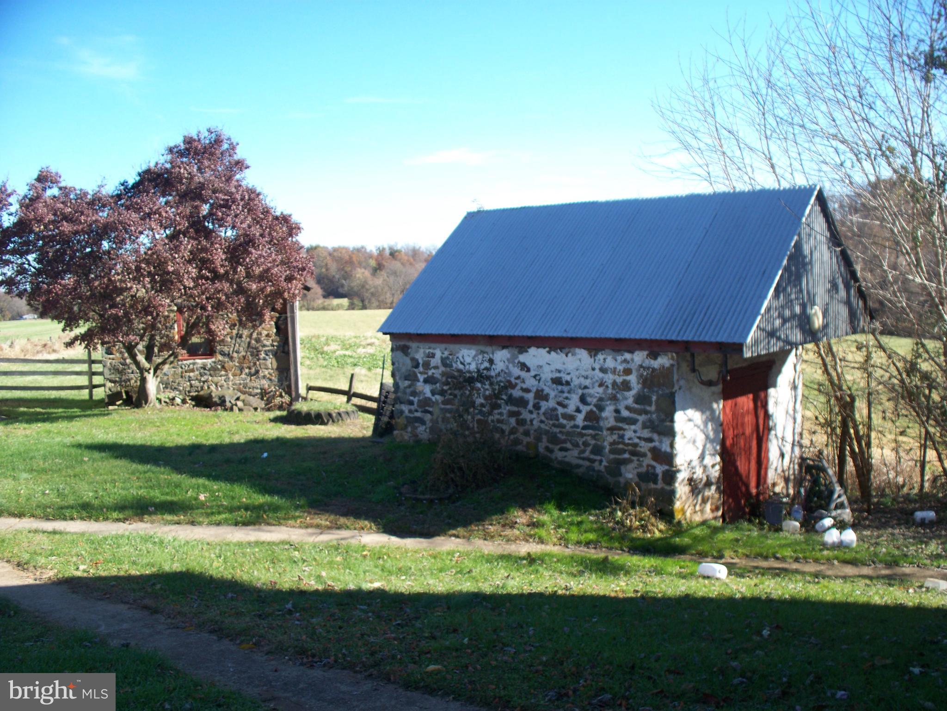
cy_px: 356
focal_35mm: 36
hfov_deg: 51.4
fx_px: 985
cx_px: 474
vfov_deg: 39.7
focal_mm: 7.54
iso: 64
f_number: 2.8
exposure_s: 1/320
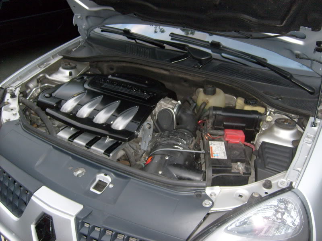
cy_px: 120
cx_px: 161
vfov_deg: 40.7
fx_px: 326
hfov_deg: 52.6
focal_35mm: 35
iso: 100
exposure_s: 1/45
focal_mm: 5.8
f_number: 2.8
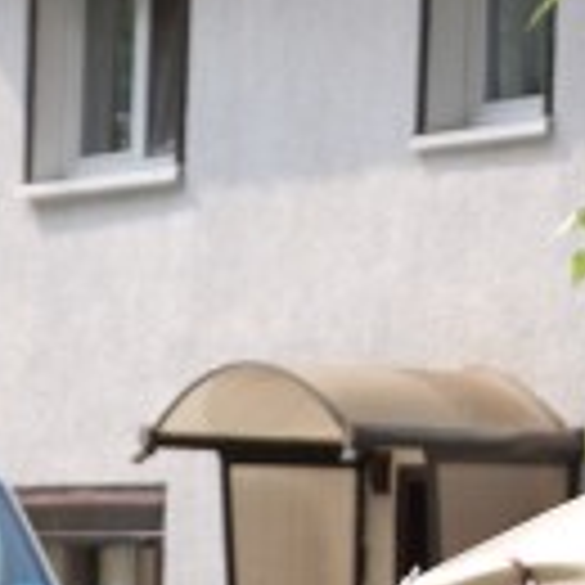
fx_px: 6598
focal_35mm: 345
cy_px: 922
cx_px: 32
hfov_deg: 5.1
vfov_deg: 5.0
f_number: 6.3
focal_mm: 55
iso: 100
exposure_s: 1/125
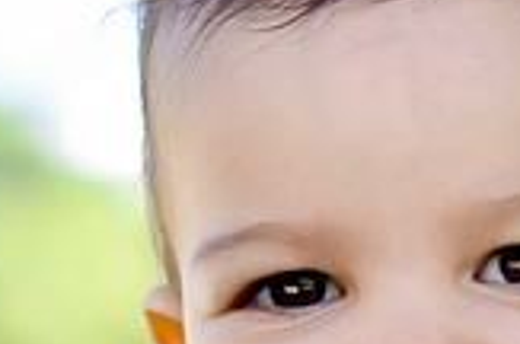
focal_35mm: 443
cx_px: 437
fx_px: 6386
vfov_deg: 3.0
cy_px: 922
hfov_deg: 4.7
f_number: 3.2
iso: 200
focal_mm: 60
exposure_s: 1/640
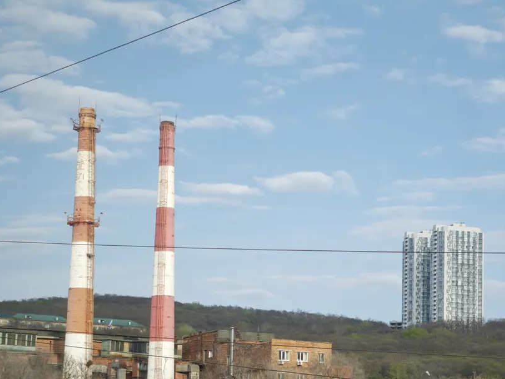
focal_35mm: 82
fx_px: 1196
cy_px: 337
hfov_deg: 23.8
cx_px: 297
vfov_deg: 17.7
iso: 50
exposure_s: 1/710
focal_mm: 6.55
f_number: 1.62
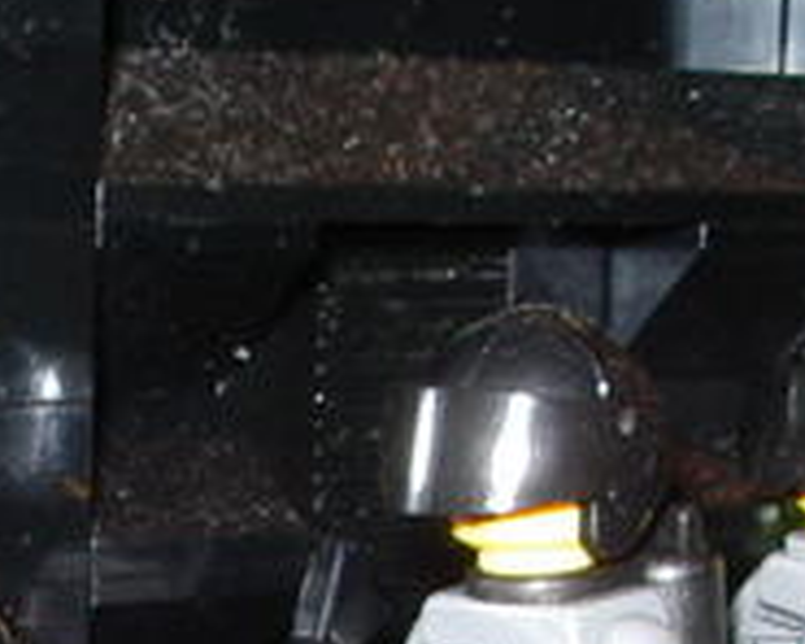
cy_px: 1014
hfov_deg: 10.8
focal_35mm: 176
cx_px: -178
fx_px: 4193
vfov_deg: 8.6
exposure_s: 1/60
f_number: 5.5
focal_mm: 7.8
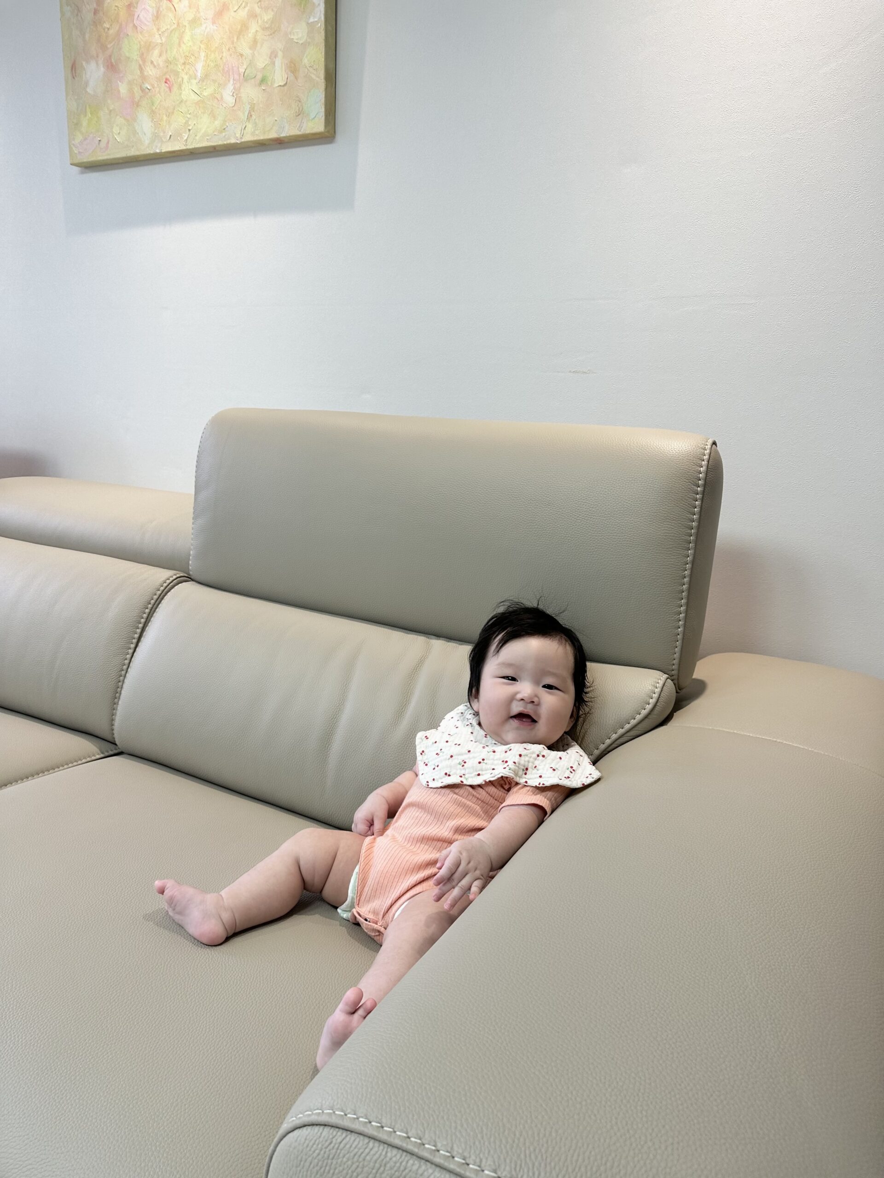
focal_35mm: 24
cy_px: 589
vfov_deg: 71.6
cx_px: 442
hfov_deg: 56.8
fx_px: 817
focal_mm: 6.86
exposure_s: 1/120
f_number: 1.78
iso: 100
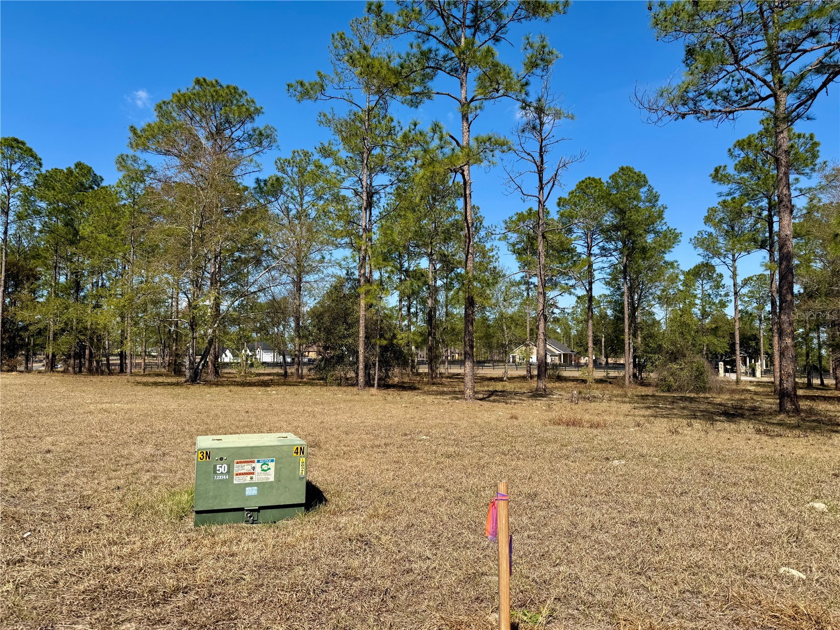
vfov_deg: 56.8
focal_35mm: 24
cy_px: 315
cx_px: 420
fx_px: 582
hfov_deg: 71.6
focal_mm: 6.76
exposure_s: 1/4167
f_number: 1.78
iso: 80
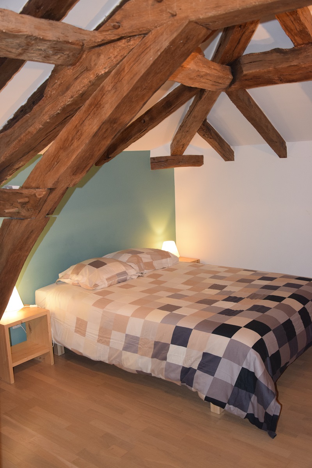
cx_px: 156
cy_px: 234
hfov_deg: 36.9
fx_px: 468
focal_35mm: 36
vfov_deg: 53.1
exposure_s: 1/60
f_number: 3.8
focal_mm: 24
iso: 1400
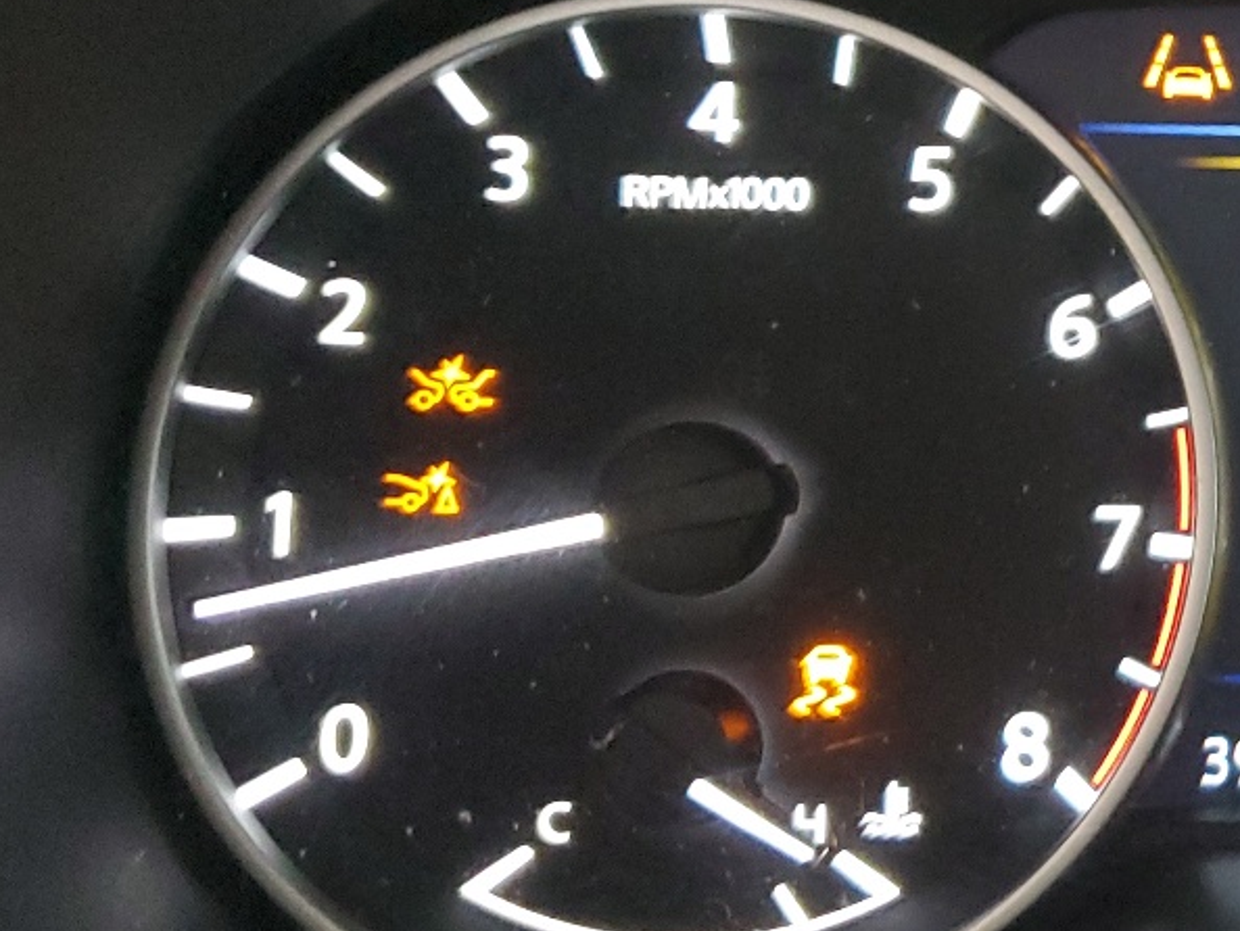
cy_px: 253
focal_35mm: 70
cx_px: 1553
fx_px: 2509
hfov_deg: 24.6
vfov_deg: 20.9
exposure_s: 1/30
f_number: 1.5
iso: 331
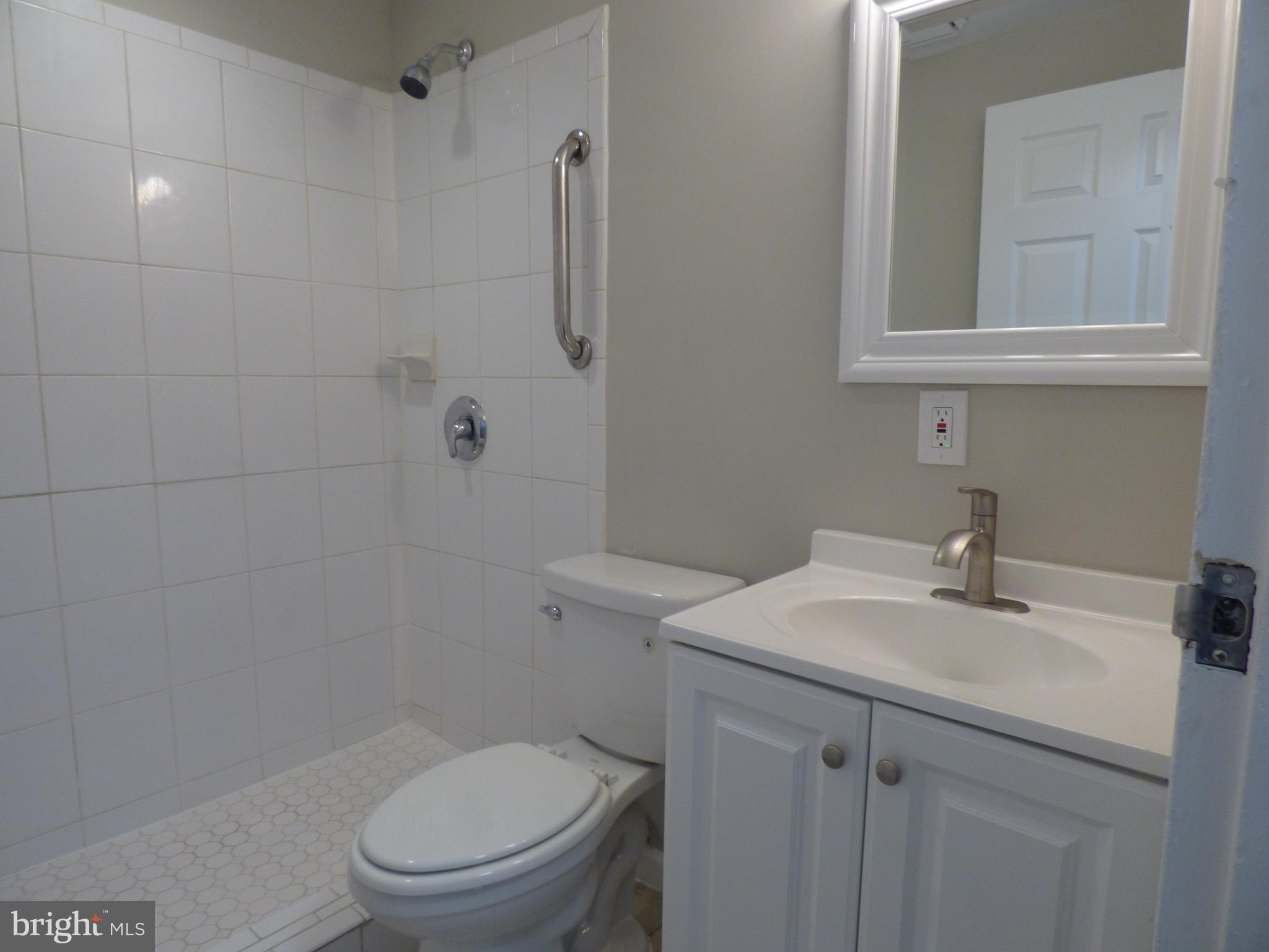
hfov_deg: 81.7
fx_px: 733
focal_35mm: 20
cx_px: 634
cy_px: 476
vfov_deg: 66.0
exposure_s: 1/60
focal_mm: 3.61
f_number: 2.8
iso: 125
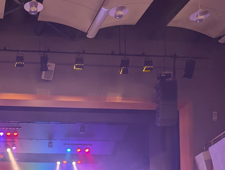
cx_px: 9
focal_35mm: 61
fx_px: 397
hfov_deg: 29.8
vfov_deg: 22.3
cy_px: 203
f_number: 1.85
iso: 223
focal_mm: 6.81
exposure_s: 1/91.1
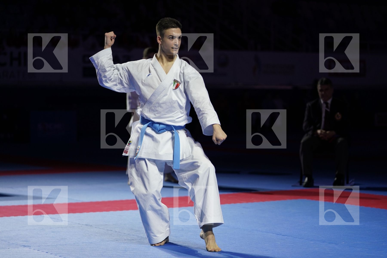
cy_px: 129
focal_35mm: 102
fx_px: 1096
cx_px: 194
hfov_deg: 20.0
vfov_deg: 13.4
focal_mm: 102
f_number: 2.8
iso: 500
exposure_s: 1/500
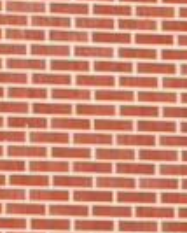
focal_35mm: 422
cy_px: 521
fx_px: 2909
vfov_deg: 4.5
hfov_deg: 3.7
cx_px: 255
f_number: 7.1
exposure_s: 1/200
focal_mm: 42
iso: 100
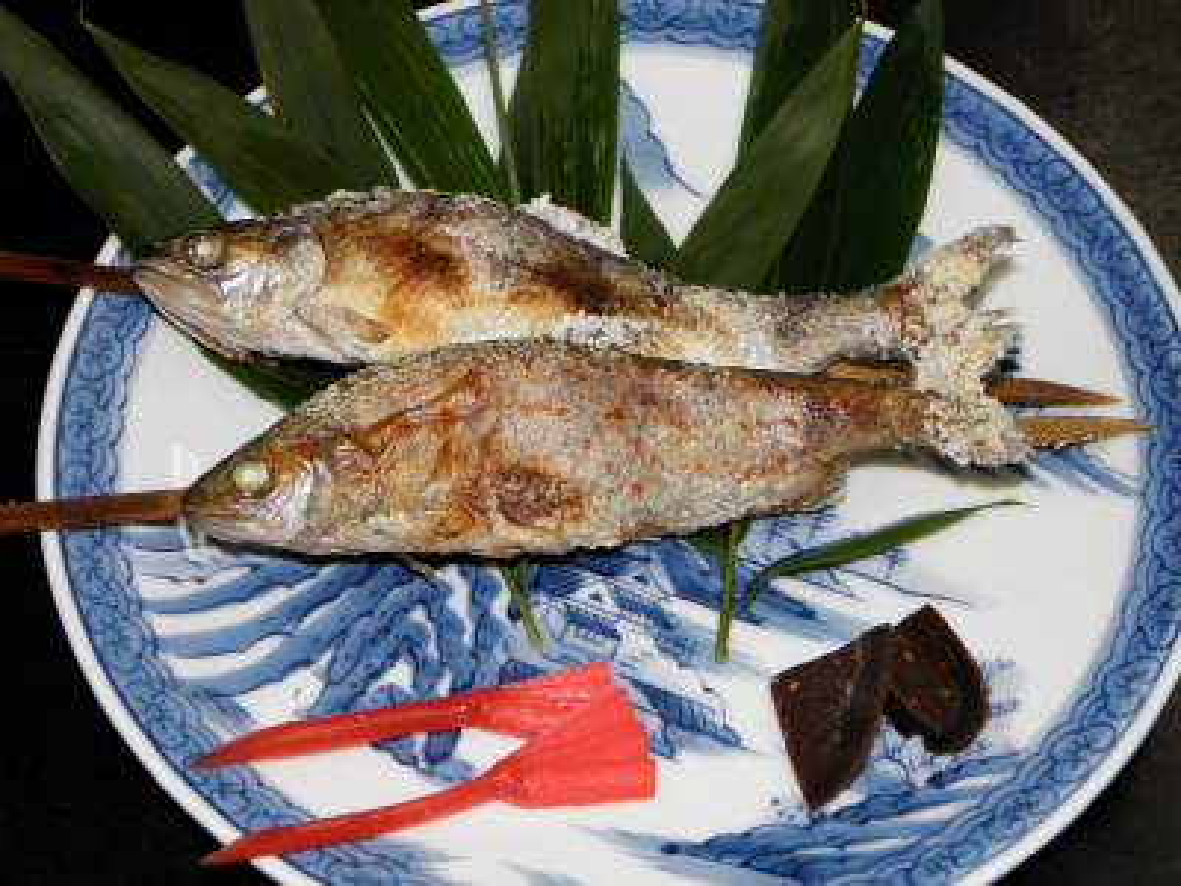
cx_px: 590
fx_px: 2320
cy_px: 443
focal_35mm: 68
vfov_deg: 21.6
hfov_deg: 28.6
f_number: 3.8
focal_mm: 12.13
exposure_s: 1/60
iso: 100
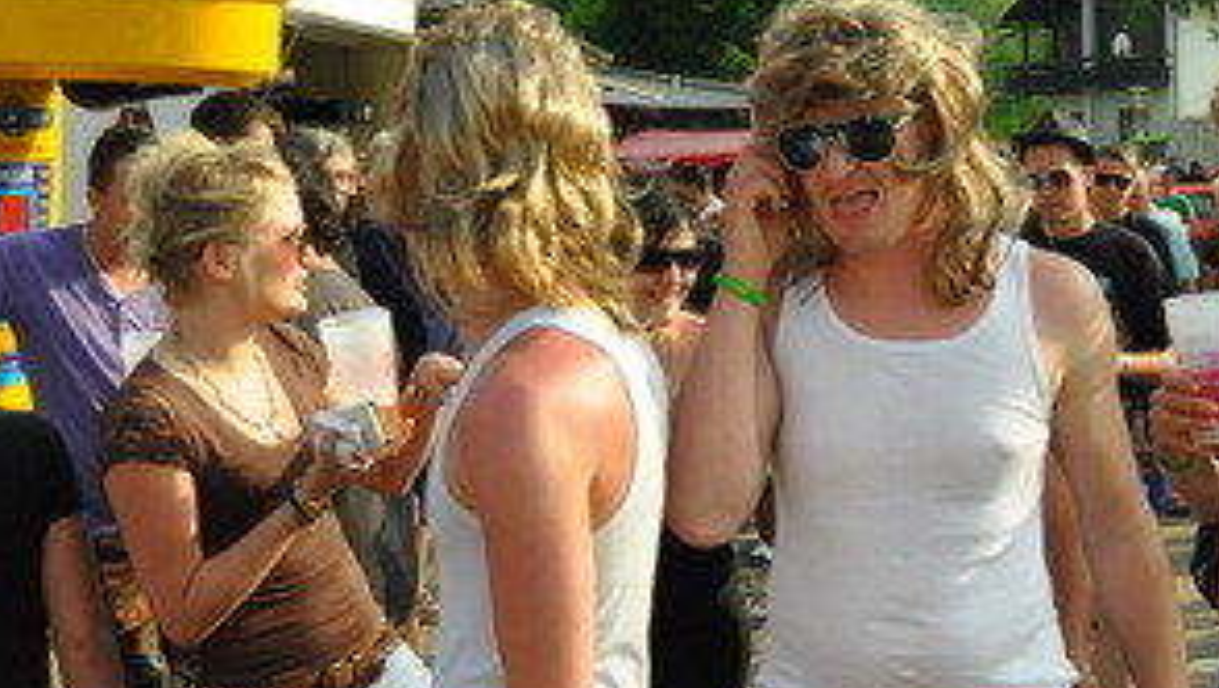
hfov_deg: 32.5
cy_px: 280
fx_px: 2071
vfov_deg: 18.9
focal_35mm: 64
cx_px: 825
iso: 400
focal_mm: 20
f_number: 3.5
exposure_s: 1/2000
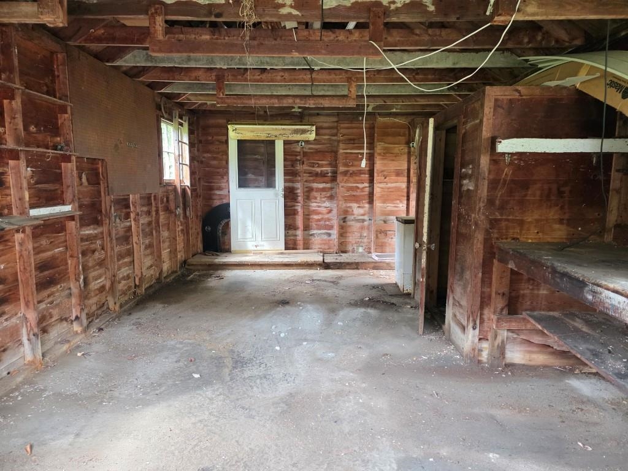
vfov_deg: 58.9
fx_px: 417
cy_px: 236
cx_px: 314
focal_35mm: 23
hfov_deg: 73.9
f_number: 1.7
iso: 800
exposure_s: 1/120
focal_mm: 6.3
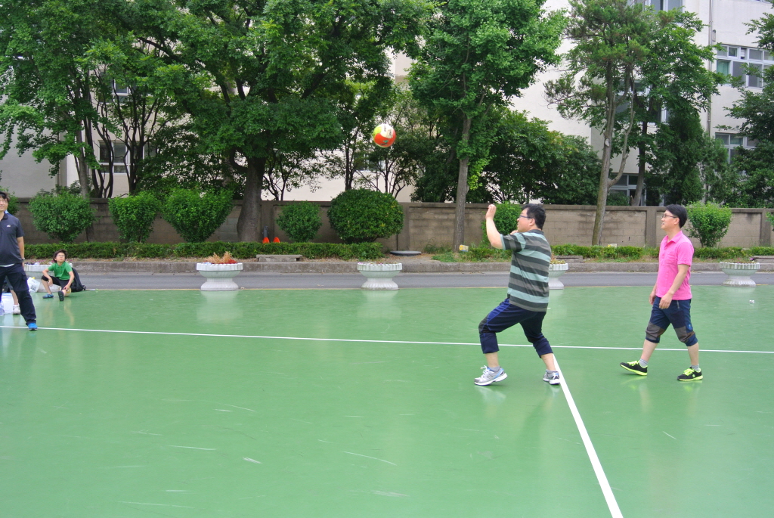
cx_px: 387
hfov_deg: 53.1
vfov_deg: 37.0
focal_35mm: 36
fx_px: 775
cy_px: 259
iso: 200
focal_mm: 13.5
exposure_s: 1/320
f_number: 4
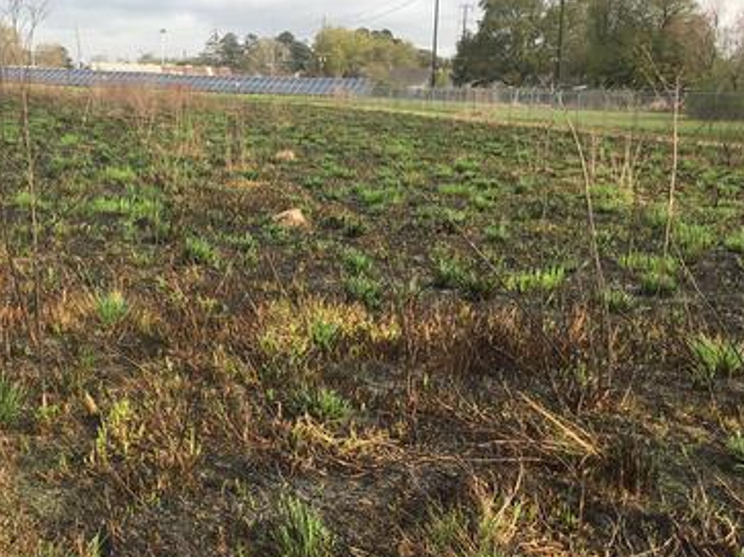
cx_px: 250
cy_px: 326
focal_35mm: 48
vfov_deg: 30.2
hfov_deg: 39.2
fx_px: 1031
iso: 25
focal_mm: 4.15
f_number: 2.2
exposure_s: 1/605
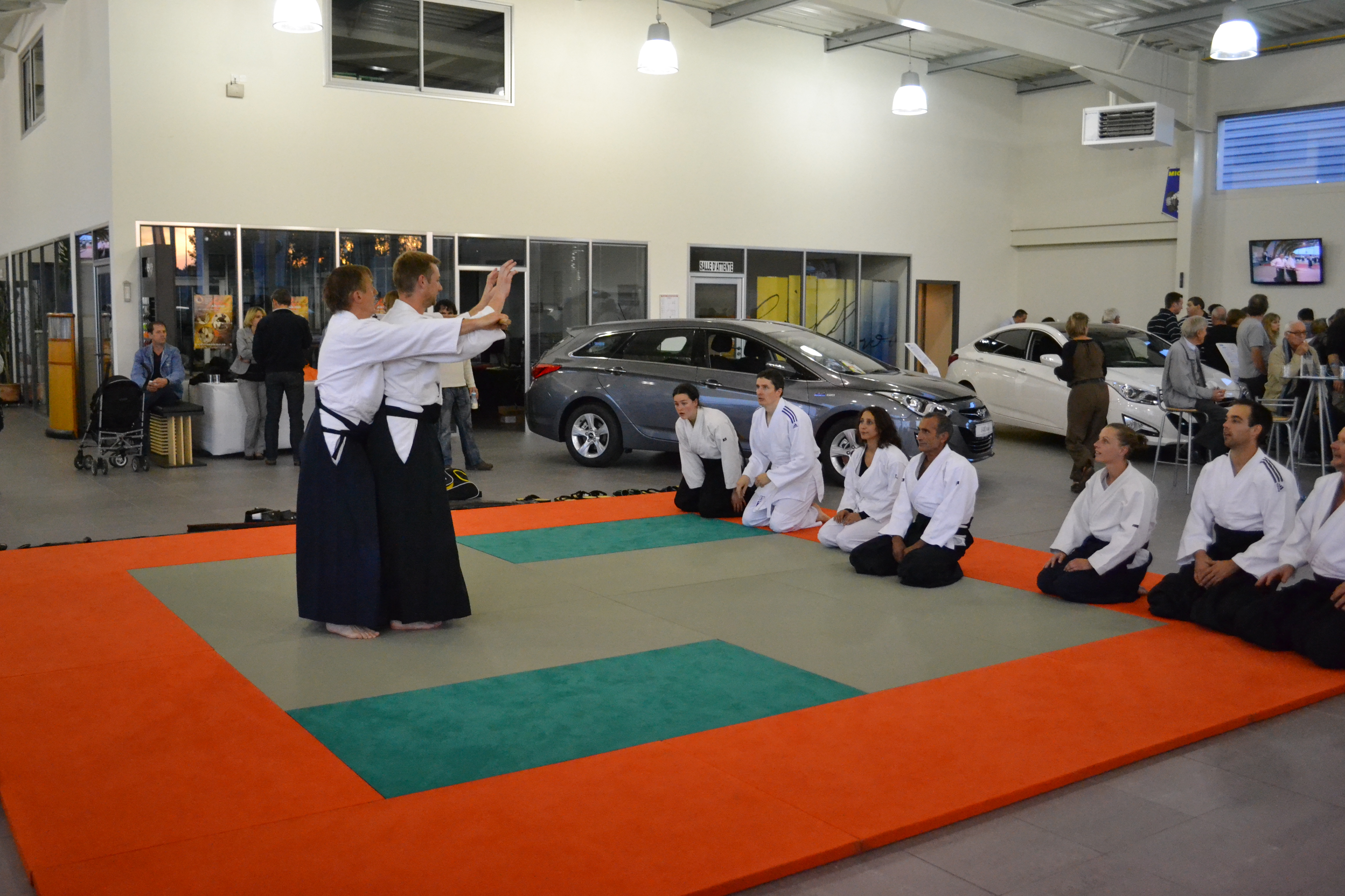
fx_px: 1233
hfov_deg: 57.2
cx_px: 672
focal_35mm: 33
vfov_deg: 40.0
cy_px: 448
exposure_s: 1/320
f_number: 3.8
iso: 3200
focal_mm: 22
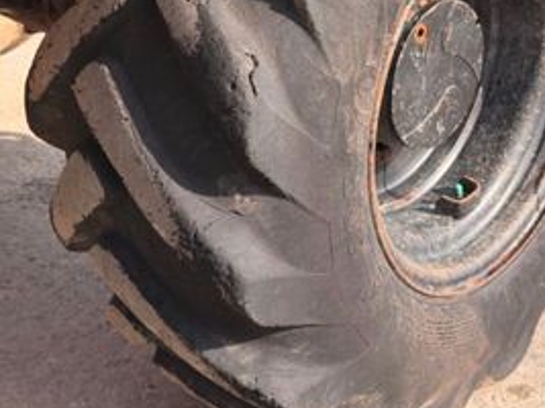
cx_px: 286
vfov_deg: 26.3
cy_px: 59
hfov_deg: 35.6
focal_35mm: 54
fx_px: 850
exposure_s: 1/1855
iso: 100
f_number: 1.78
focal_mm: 6.76
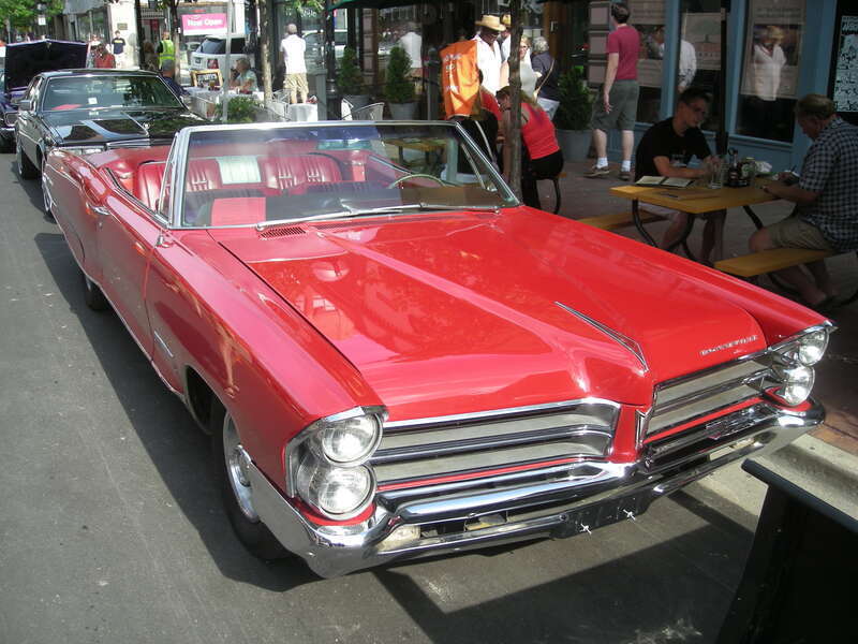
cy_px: 322
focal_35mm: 35
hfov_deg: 52.6
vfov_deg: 40.7
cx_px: 429
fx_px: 868
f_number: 2.8
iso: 50
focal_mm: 5.7
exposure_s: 1/287
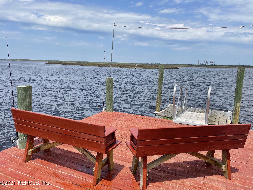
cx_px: 126
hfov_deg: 67.3
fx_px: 190
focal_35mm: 26
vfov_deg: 53.1
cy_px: 95
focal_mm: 4.2
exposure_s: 1/4292
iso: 32
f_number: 1.6
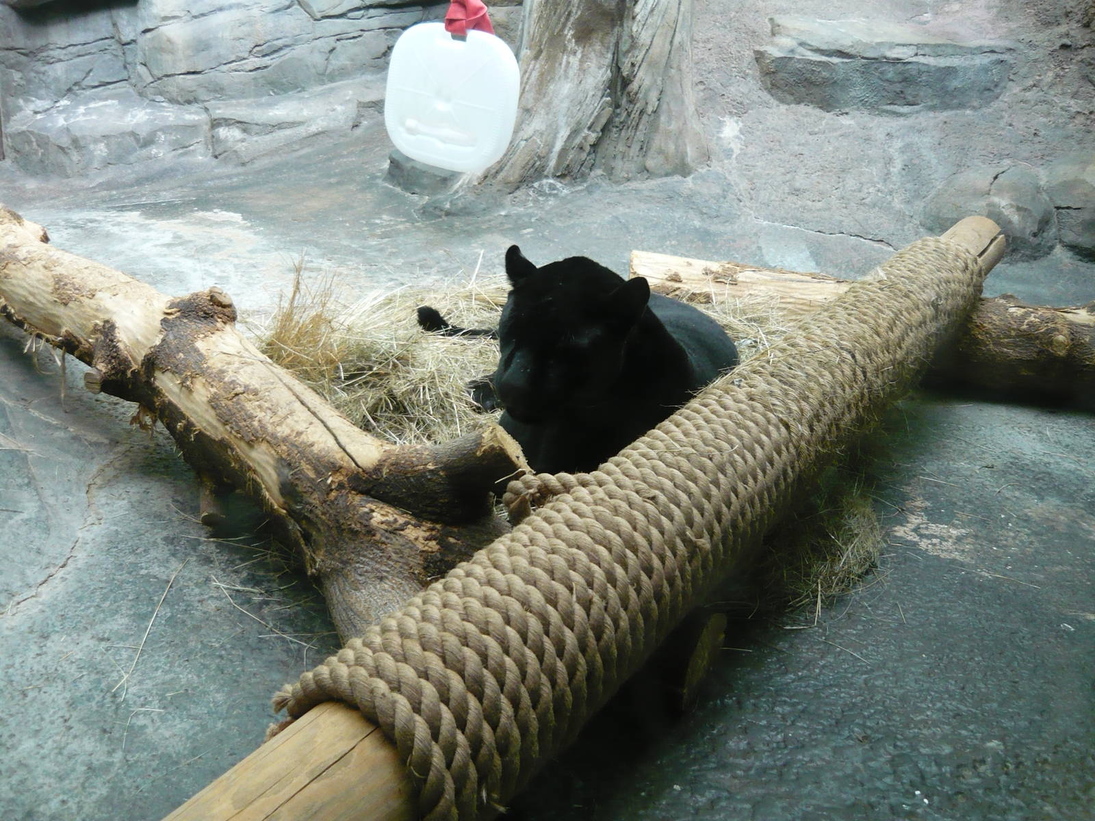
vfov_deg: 42.9
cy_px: 410
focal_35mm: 33
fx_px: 1044
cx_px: 548
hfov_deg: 55.4
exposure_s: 1/30
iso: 320
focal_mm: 5.5
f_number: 2.8
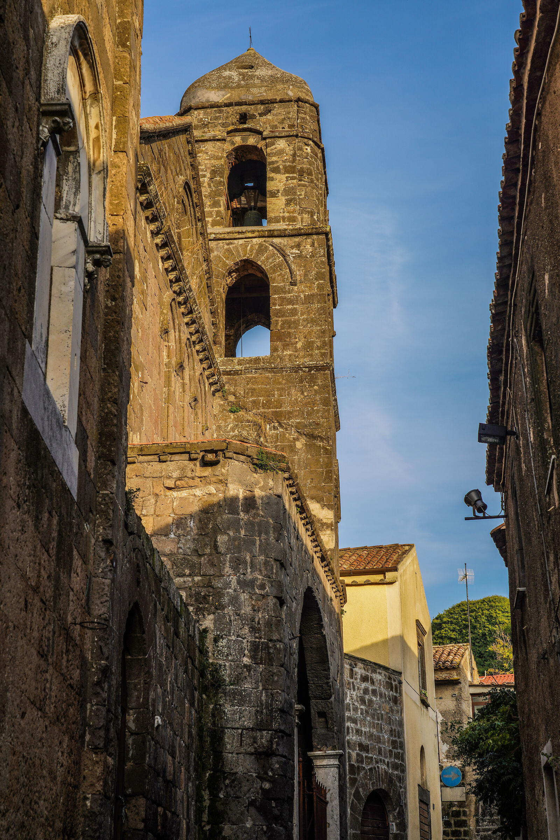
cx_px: 280
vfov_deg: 38.2
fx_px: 1213
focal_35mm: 52
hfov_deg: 26.0
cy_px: 420
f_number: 8
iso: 100
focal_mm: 52
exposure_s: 1/125
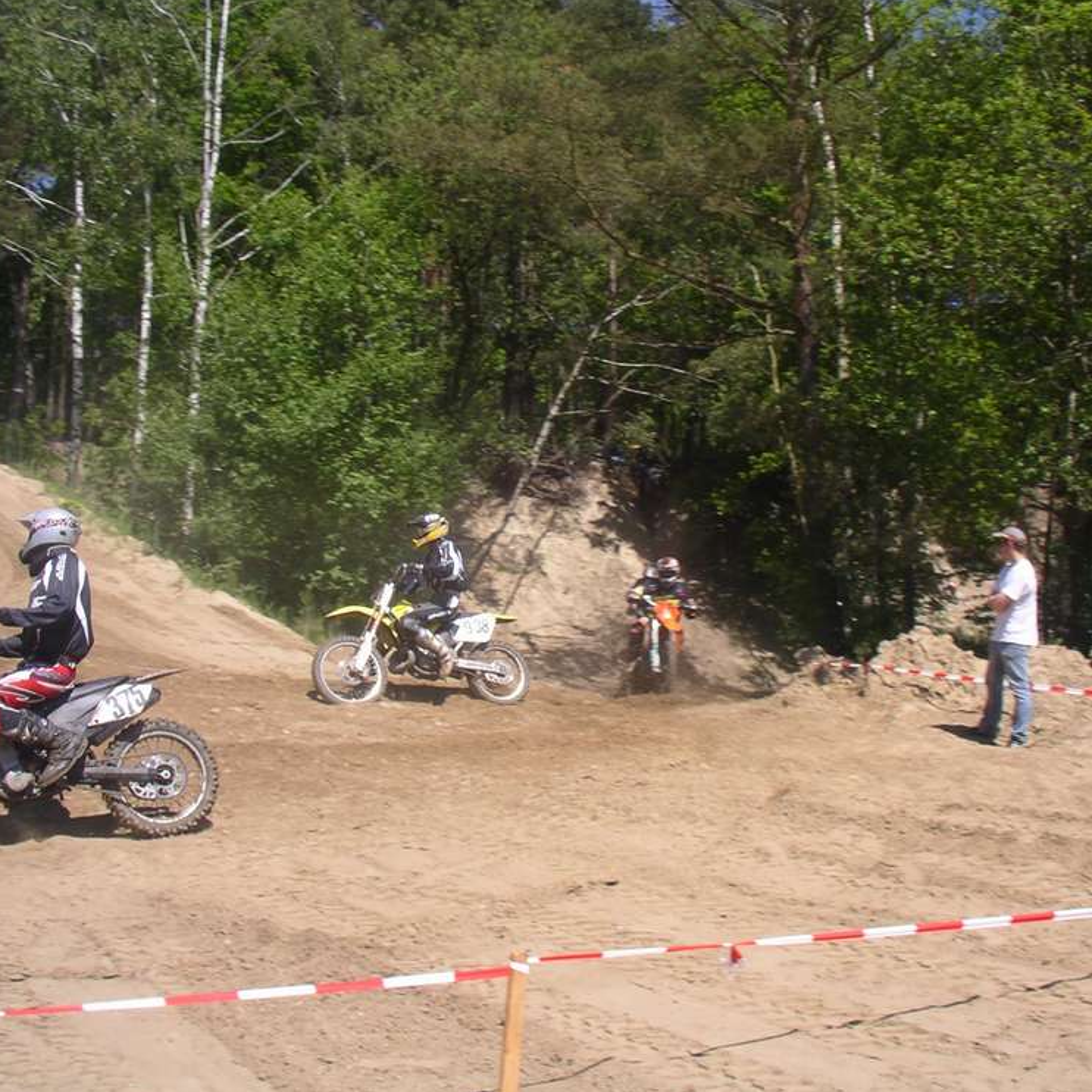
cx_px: 558
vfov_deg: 38.3
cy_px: 545
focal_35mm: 44
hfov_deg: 38.3
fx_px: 1570
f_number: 6.9
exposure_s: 1/125
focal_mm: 5.7
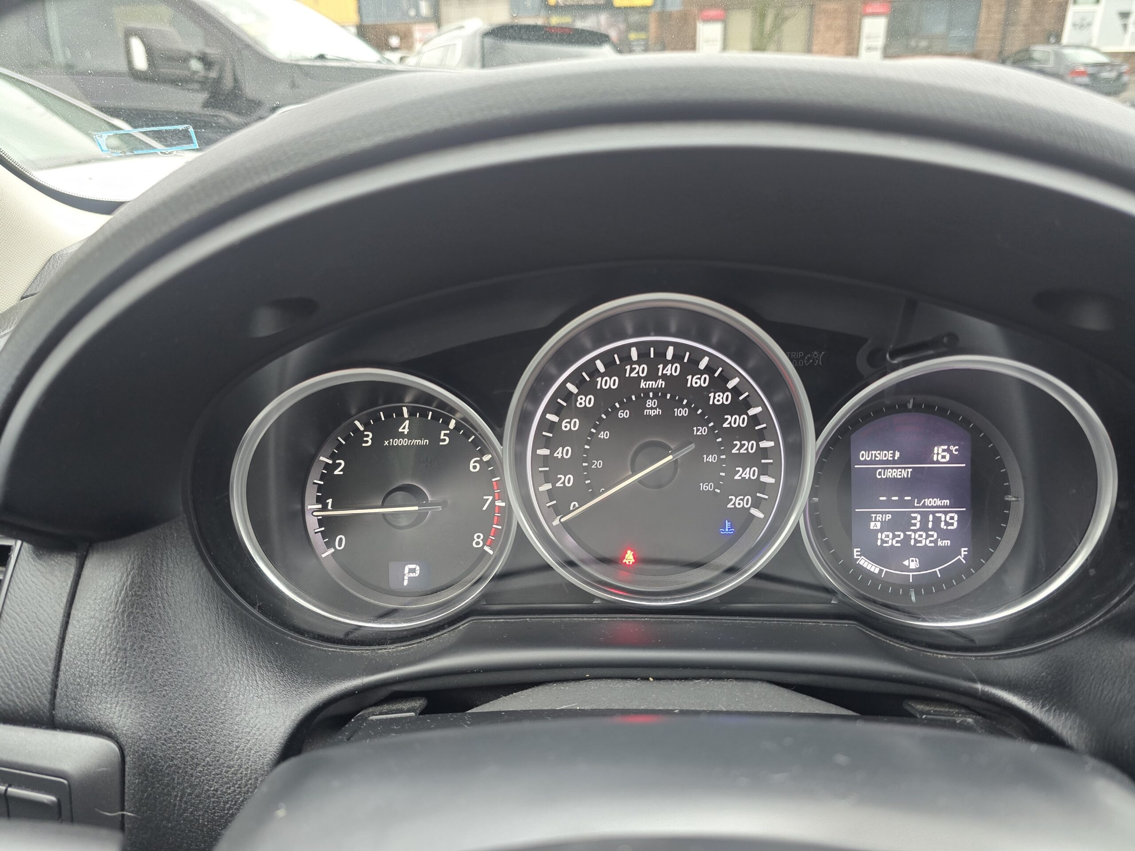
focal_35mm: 23
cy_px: 426
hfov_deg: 73.9
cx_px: 568
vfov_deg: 58.9
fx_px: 754
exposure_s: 1/31.7
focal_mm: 6.3
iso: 500
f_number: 1.7
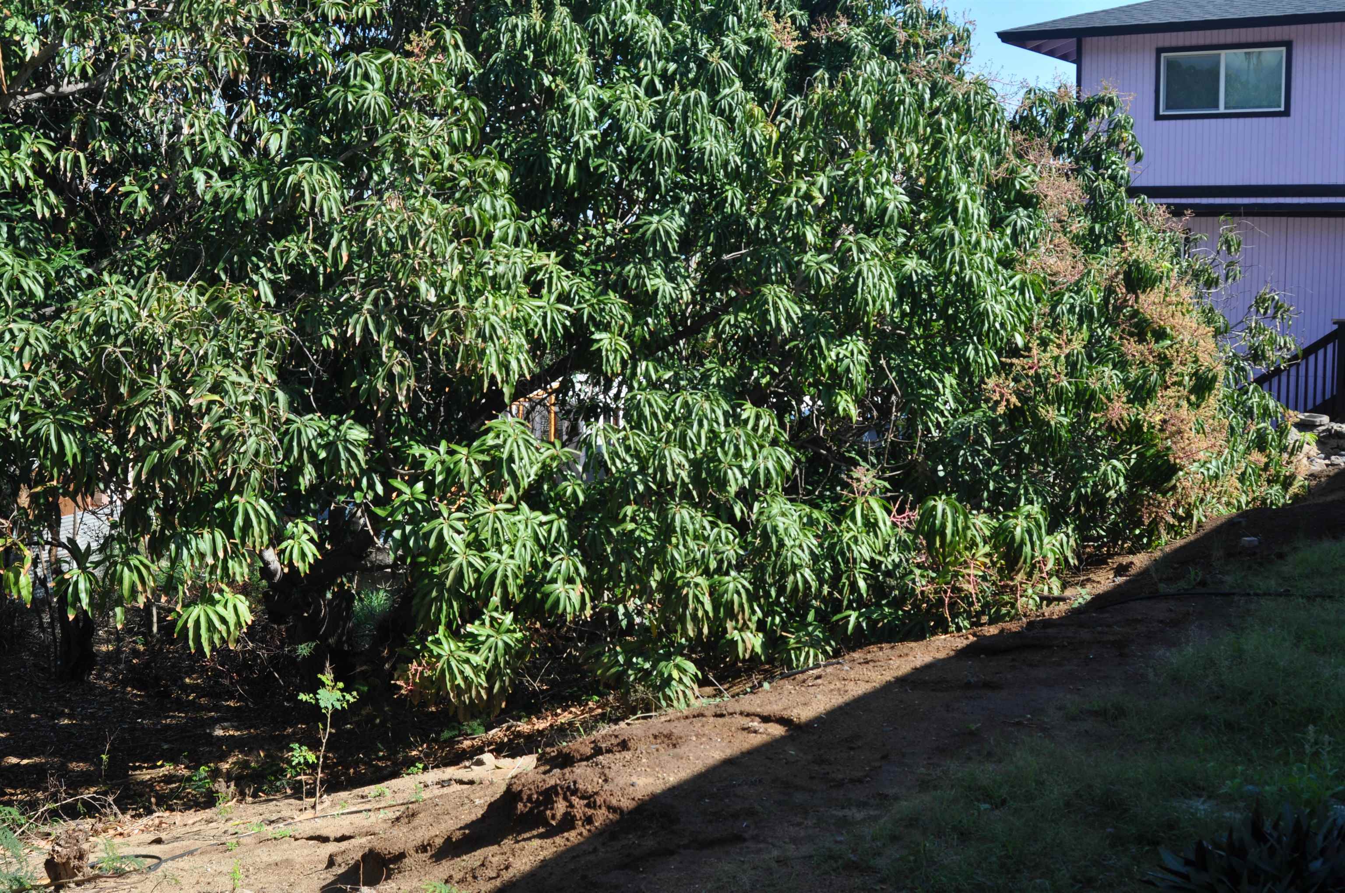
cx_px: 672
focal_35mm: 42
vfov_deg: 31.8
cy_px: 446
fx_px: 1567
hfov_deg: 46.5
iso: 200
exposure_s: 1/200
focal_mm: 28
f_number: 7.1
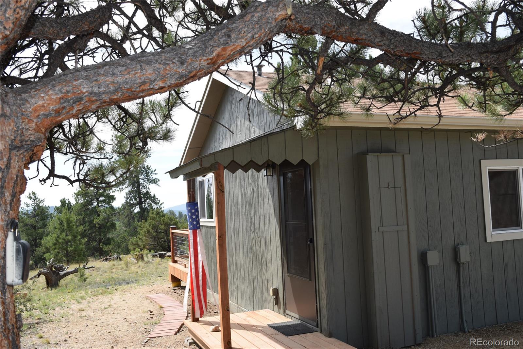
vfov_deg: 38.3
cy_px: 174
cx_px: 262
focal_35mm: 34
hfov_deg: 55.1
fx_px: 501
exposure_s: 1/200
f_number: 7.1
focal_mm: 23
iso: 100
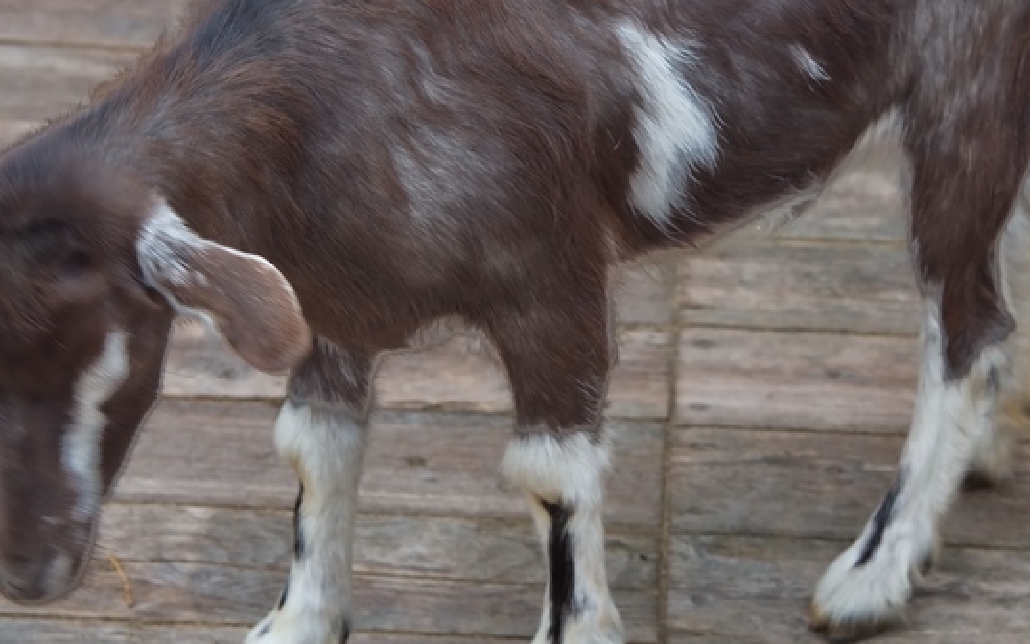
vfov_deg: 8.3
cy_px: 134
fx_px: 4437
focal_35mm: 158
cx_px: 614
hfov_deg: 13.2
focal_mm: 65
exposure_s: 1/125
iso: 100
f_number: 5.6
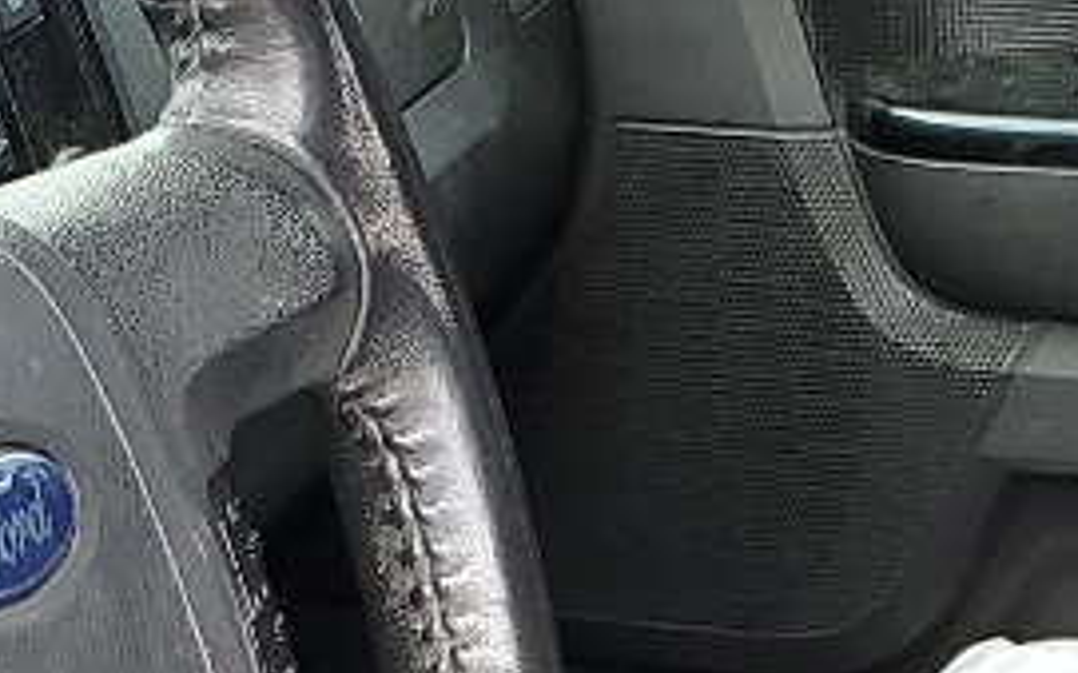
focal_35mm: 163
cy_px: 1481
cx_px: 553
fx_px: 4786
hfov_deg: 12.9
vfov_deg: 7.6
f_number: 1.5
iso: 50
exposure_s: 1/182
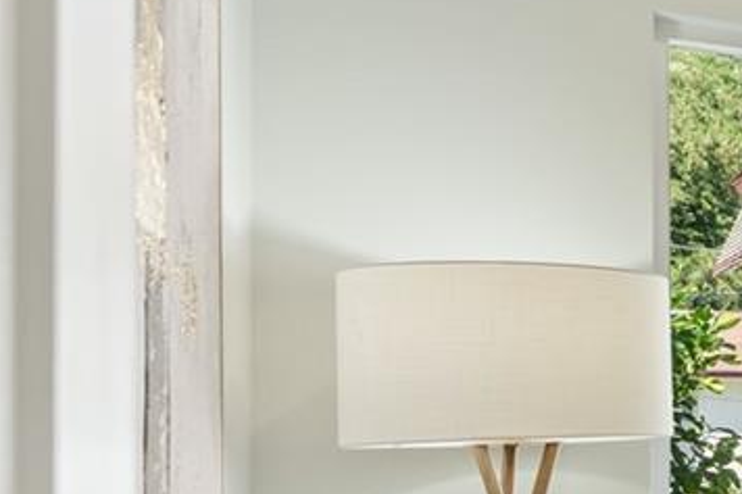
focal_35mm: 66
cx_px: 1613
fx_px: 1363
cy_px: 379
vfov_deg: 20.4
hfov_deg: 17.2
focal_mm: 14.7
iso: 400
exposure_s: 1/320
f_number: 4.5
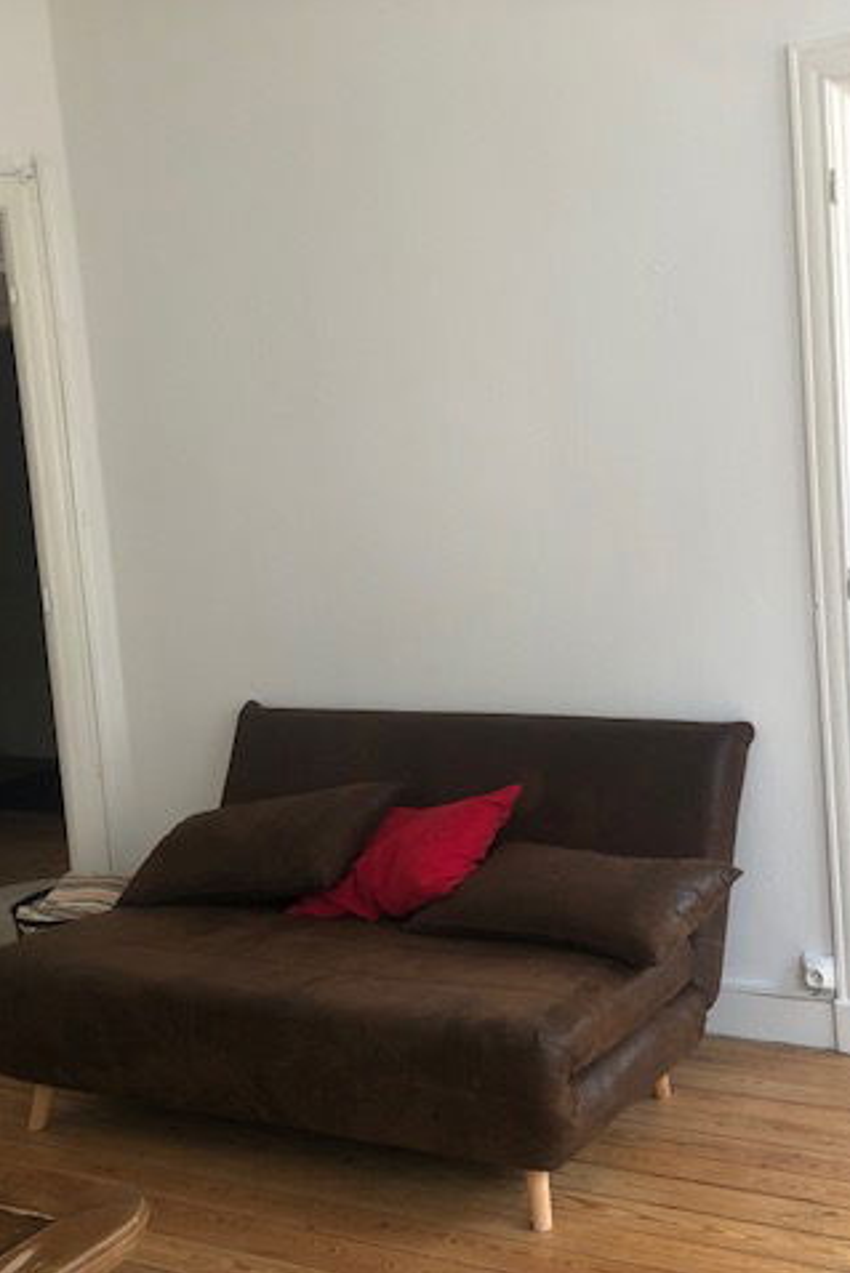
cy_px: 636
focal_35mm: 39
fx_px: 1380
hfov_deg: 32.9
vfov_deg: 49.5
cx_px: 719
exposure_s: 1/30
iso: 32
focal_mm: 3.99
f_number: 1.8
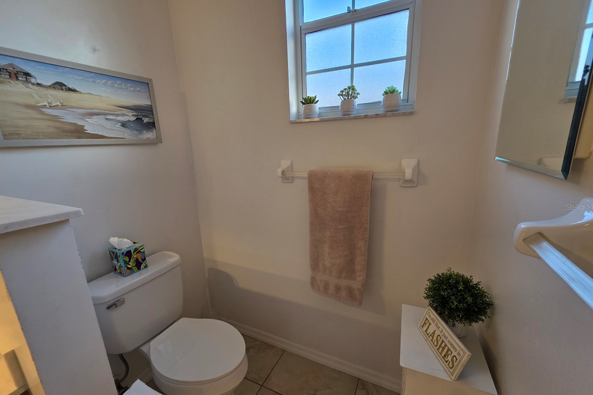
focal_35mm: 14
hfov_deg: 104.3
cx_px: 295
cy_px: 207
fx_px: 231
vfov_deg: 81.2
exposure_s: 1/120
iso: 200
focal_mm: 2.2
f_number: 1.9
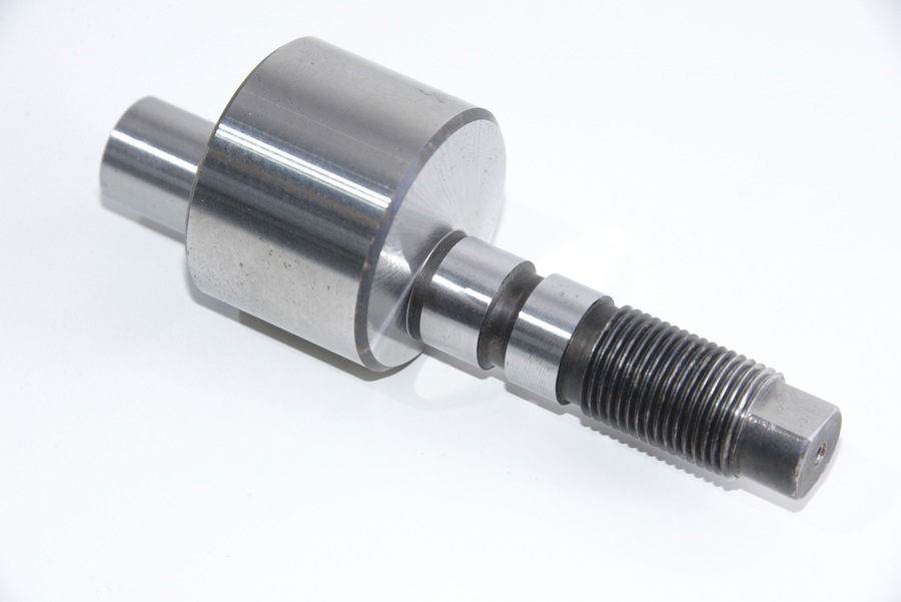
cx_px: 450
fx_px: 7512
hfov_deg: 6.9
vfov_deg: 4.6
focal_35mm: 300
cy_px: 301
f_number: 13
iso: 1600
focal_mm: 300
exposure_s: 1/250
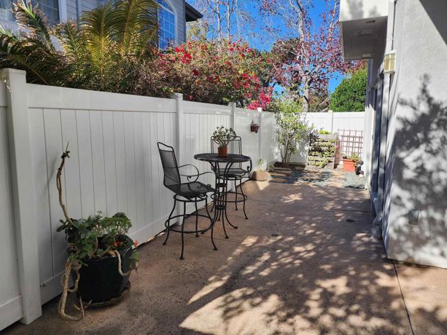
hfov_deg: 71.6
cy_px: 163
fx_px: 310
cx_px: 230
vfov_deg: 56.8
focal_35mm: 24
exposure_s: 1/734
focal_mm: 6.4
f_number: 1.8
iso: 12
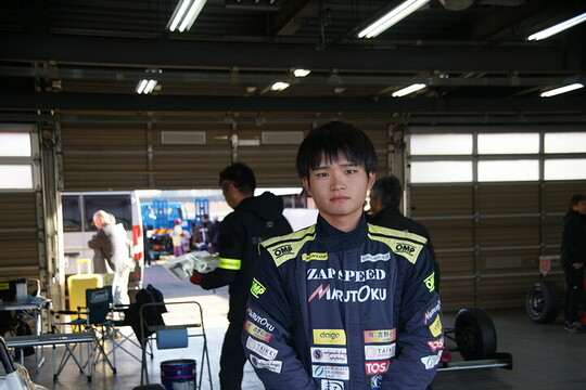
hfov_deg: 43.6
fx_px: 732
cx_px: 293
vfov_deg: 29.9
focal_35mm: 45
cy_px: 195
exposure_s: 1/60
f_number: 4.5
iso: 100
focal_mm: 30
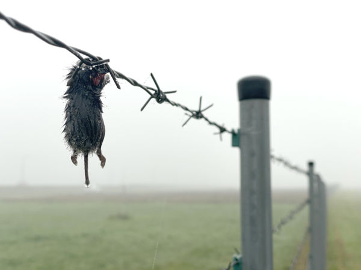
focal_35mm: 52
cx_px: 180
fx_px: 542
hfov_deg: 36.8
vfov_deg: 28.0
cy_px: 135
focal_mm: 6
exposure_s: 1/112
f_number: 2
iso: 25
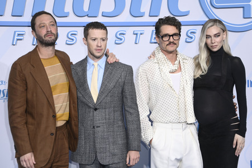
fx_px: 699
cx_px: 126
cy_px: 84
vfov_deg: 13.7
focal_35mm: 100
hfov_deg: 20.4
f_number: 5.6
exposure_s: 1/200
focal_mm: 100
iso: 400
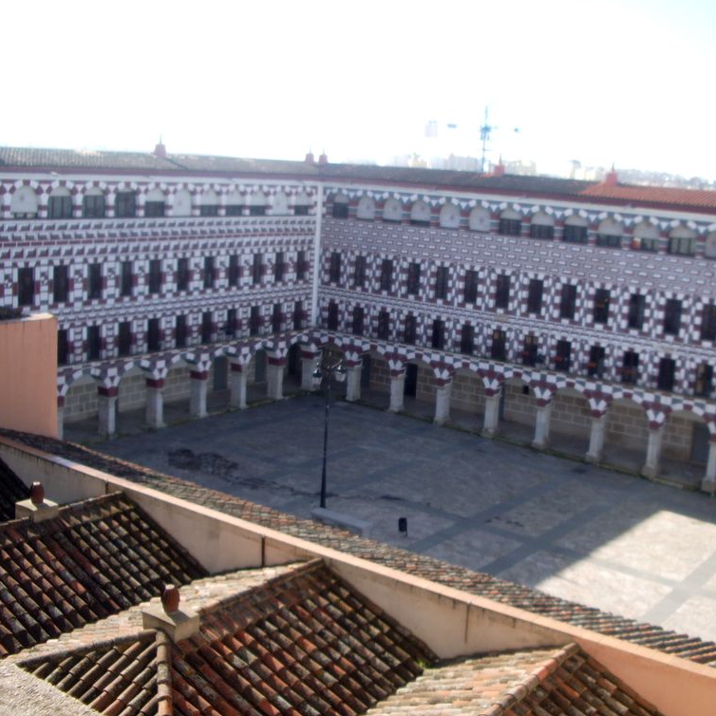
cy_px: 352
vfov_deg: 40.0
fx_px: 983
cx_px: 424
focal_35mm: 42
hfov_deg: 39.9
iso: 50
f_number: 2.6
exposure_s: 1/320
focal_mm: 5.8
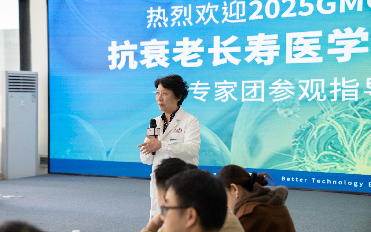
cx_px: 185
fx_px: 728
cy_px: 116
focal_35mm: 72
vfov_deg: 18.1
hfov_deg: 28.6
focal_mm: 70
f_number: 3.5
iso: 800
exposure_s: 1/200
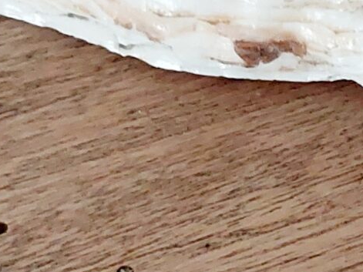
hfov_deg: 11.1
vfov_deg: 9.1
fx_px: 1709
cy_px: 185
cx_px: 693
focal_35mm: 163
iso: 320
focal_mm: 4.6
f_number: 1.8
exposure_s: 1/25
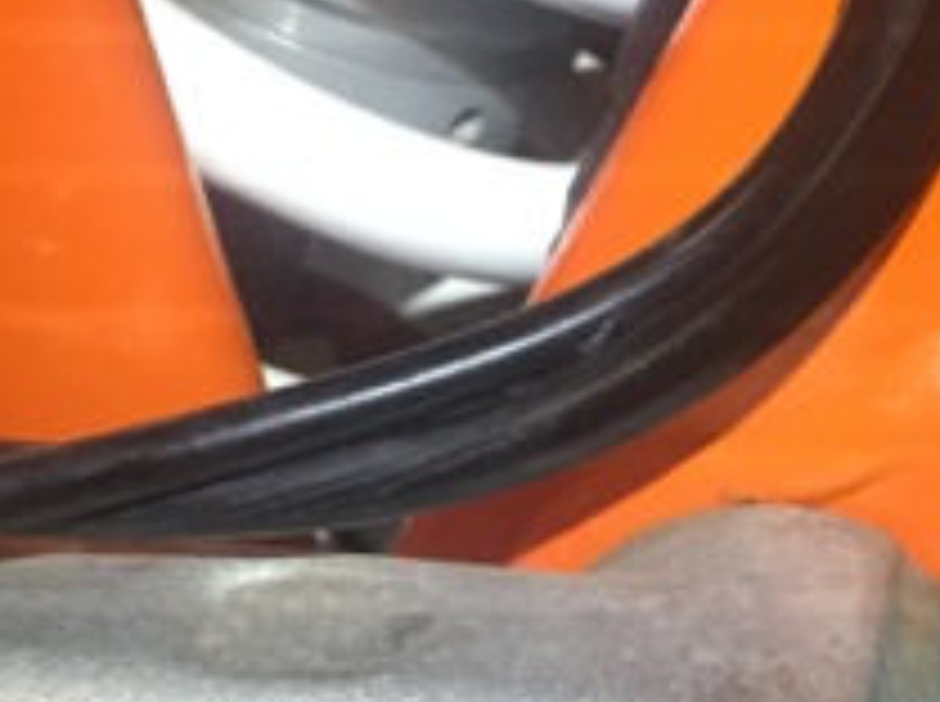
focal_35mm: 89
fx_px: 2413
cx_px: 958
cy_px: 590
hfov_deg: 21.2
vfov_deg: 16.4
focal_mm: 4.15
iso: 200
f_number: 2.2
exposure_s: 1/30
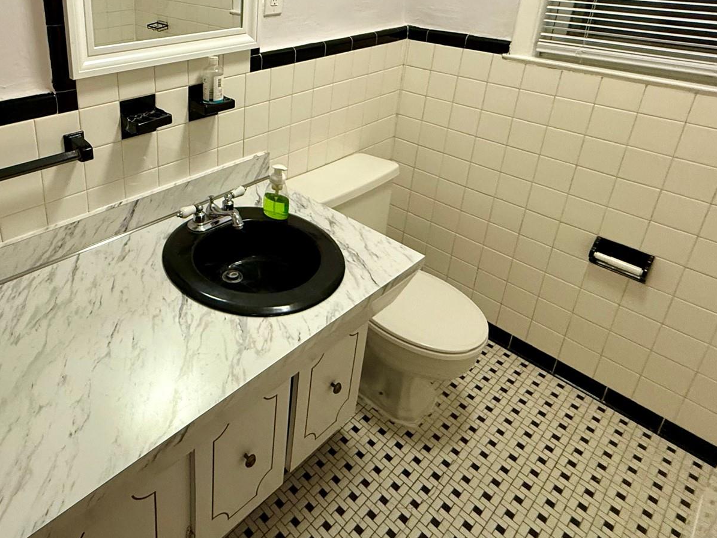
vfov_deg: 53.5
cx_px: 210
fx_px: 497
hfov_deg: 68.5
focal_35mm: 24
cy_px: 118
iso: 400
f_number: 2.2
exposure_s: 1/60
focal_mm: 2.22
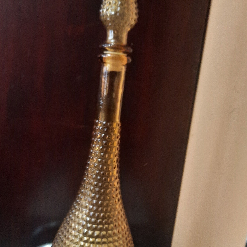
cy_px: 156
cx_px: 122
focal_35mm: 34
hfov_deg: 48.5
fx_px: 274
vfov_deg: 47.9
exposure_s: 1/33
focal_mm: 4.6
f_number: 2
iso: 320
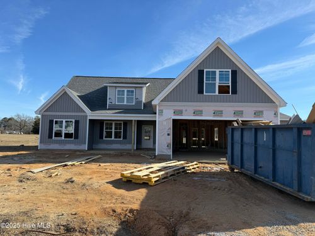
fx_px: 218
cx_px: 158
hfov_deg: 71.6
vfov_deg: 56.8
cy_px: 118
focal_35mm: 24
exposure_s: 1/2907
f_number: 1.78
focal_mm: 6.76
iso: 80
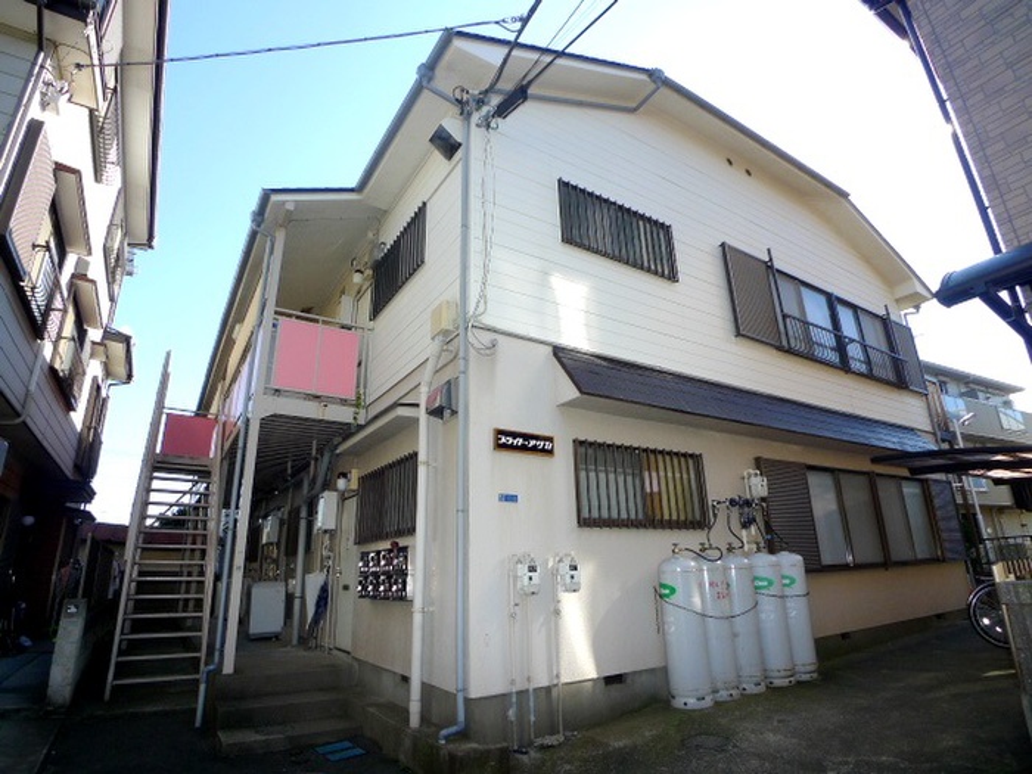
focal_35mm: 24
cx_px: 516
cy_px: 387
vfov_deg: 56.8
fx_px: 716
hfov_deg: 71.6
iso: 100
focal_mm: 5.1
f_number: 3.5
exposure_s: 1/400
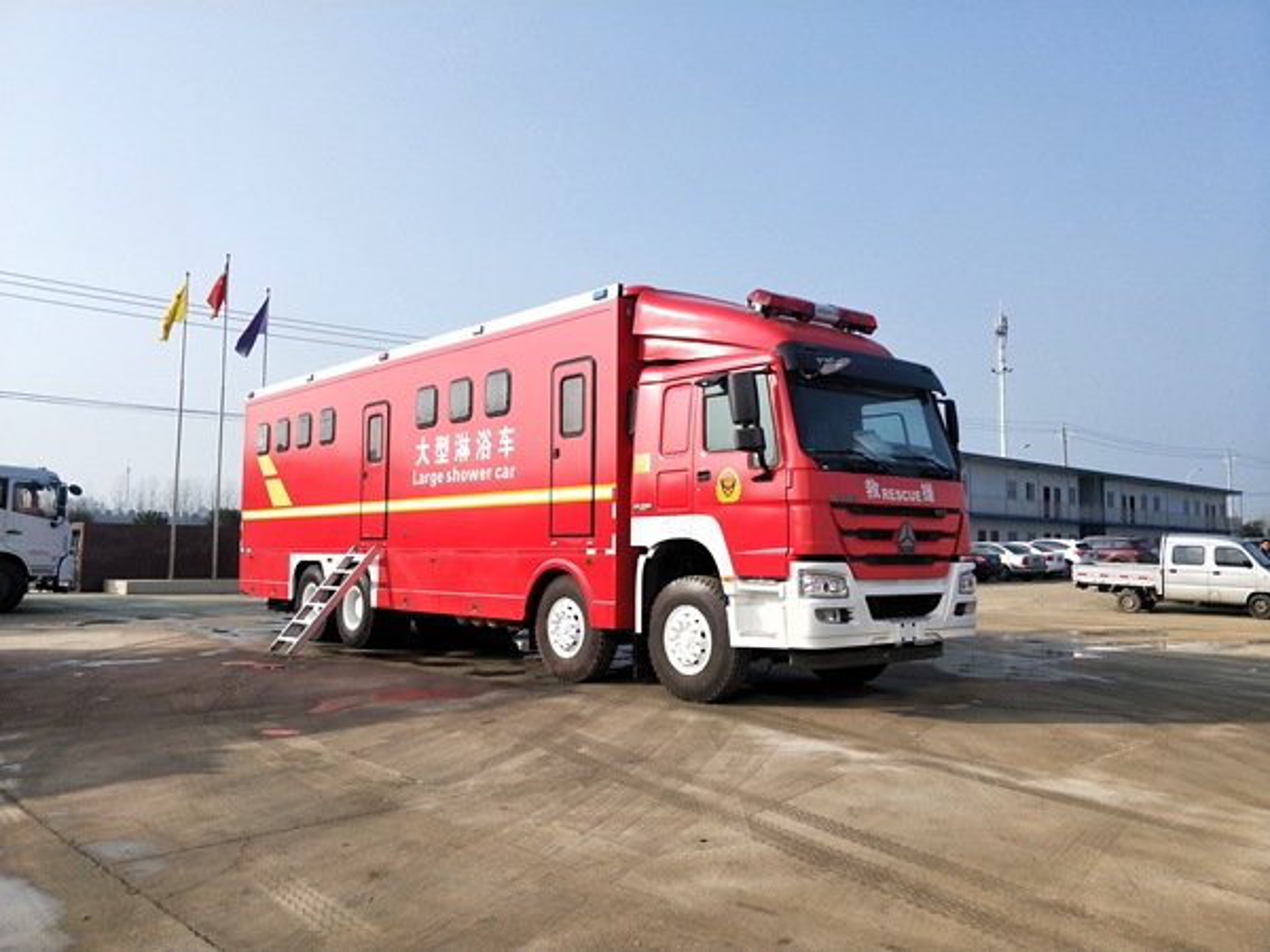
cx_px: 635
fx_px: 917
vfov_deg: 54.9
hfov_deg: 69.4
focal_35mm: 25
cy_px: 476
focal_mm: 4.27
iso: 36
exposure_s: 1/1441
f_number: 1.7
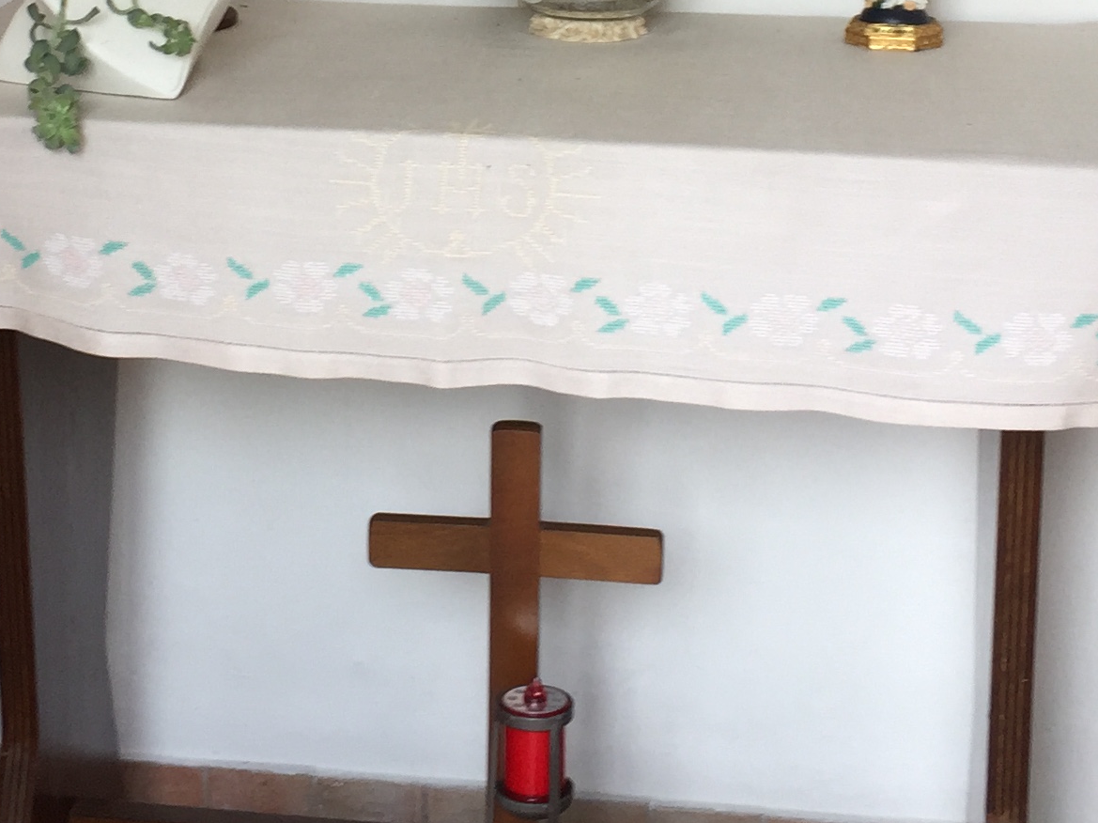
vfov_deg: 17.3
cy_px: -175
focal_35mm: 81
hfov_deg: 24.1
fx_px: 2568
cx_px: 437
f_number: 2.2
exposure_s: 1/50
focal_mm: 4.15
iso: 32
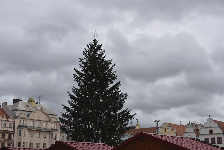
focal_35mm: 58
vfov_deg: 23.4
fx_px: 361
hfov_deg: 34.5
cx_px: 112
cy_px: 74
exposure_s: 1/200
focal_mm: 38
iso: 100
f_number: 8
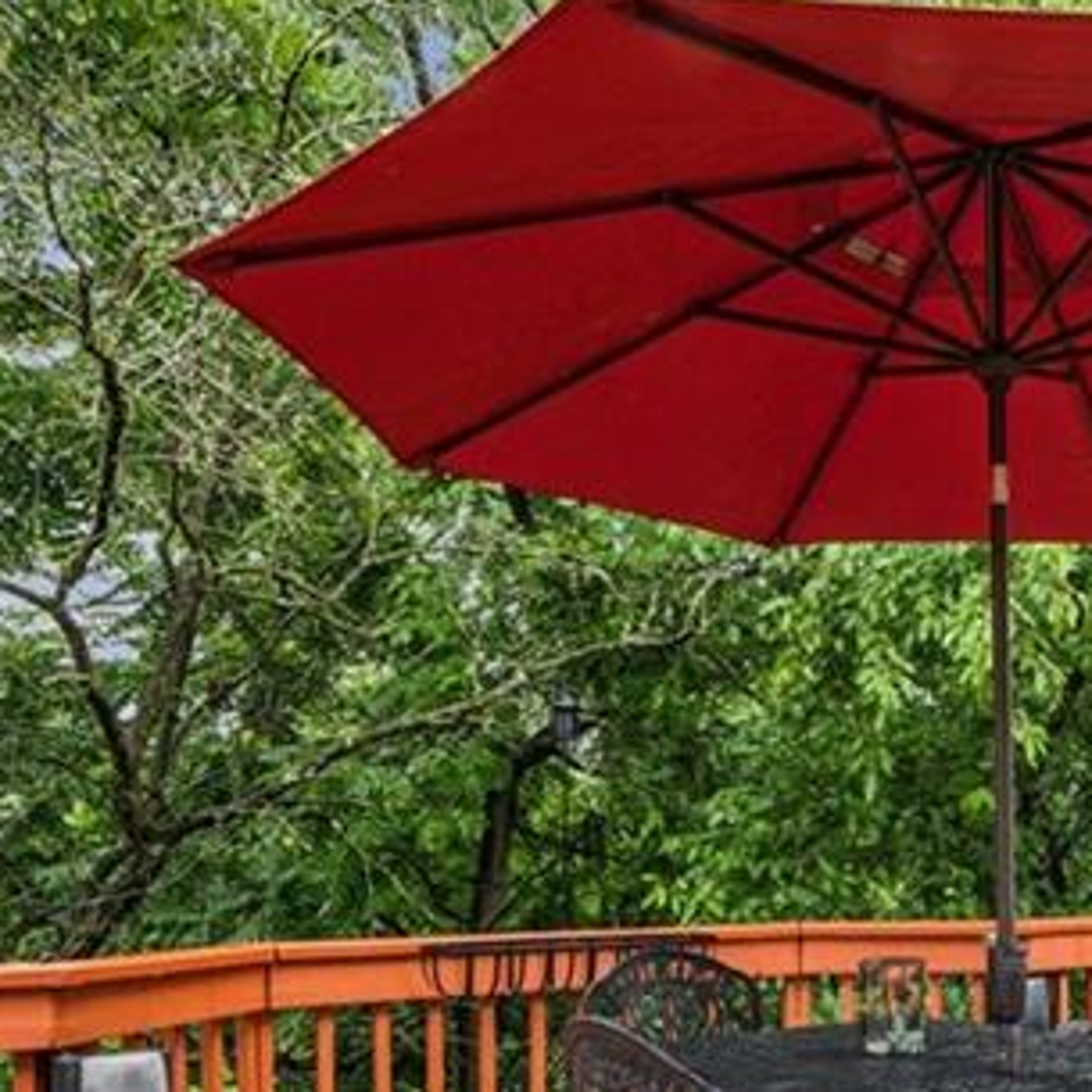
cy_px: 872
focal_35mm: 40
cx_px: 1006
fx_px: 1428
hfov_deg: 38.6
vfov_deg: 40.2
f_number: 11
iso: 50
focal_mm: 14
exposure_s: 1/10
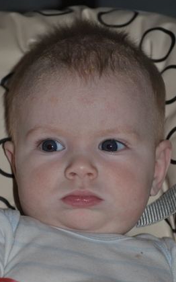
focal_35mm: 164
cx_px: 88
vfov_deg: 12.8
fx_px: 1260
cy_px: 164
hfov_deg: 8.0
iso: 800
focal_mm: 82
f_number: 4.2
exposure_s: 1/30
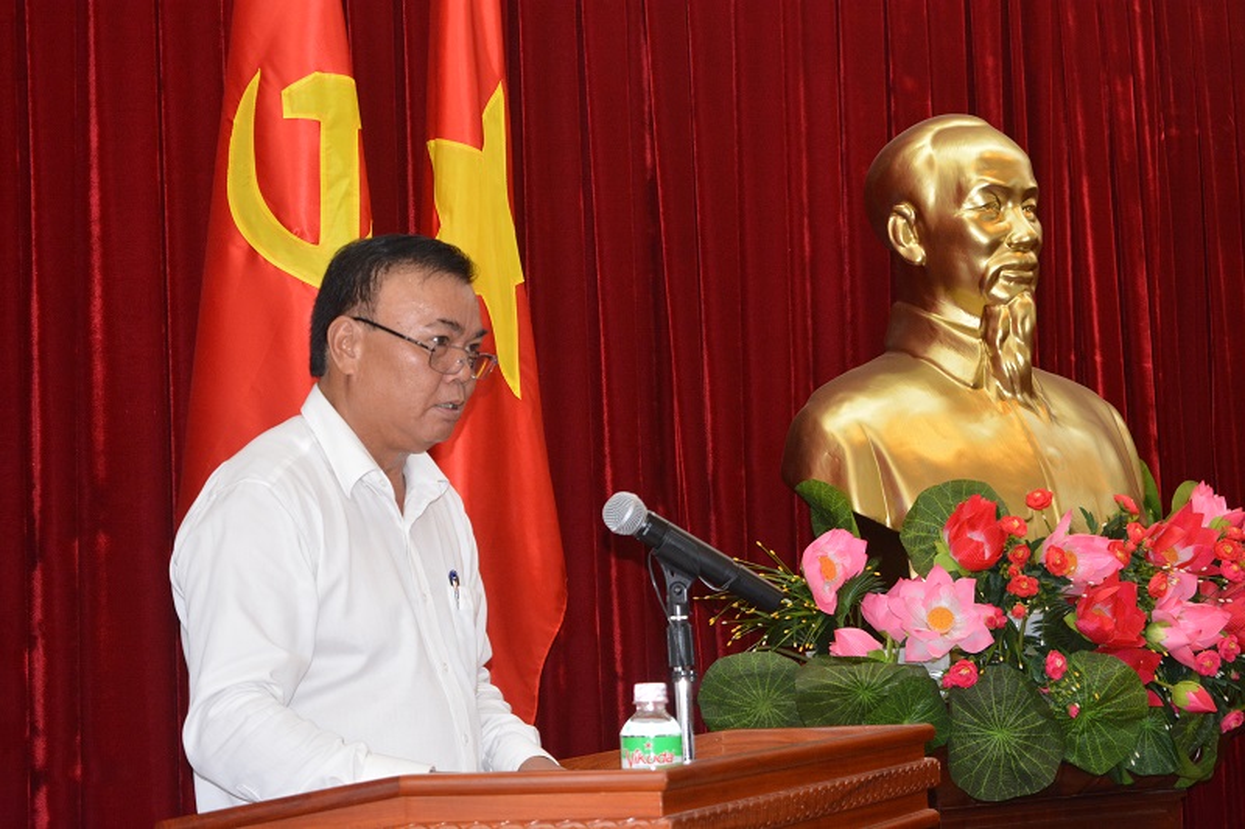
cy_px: 414
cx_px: 622
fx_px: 2489
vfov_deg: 18.9
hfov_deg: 28.1
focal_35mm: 72
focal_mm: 48
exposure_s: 1/80
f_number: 5.6
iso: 1600
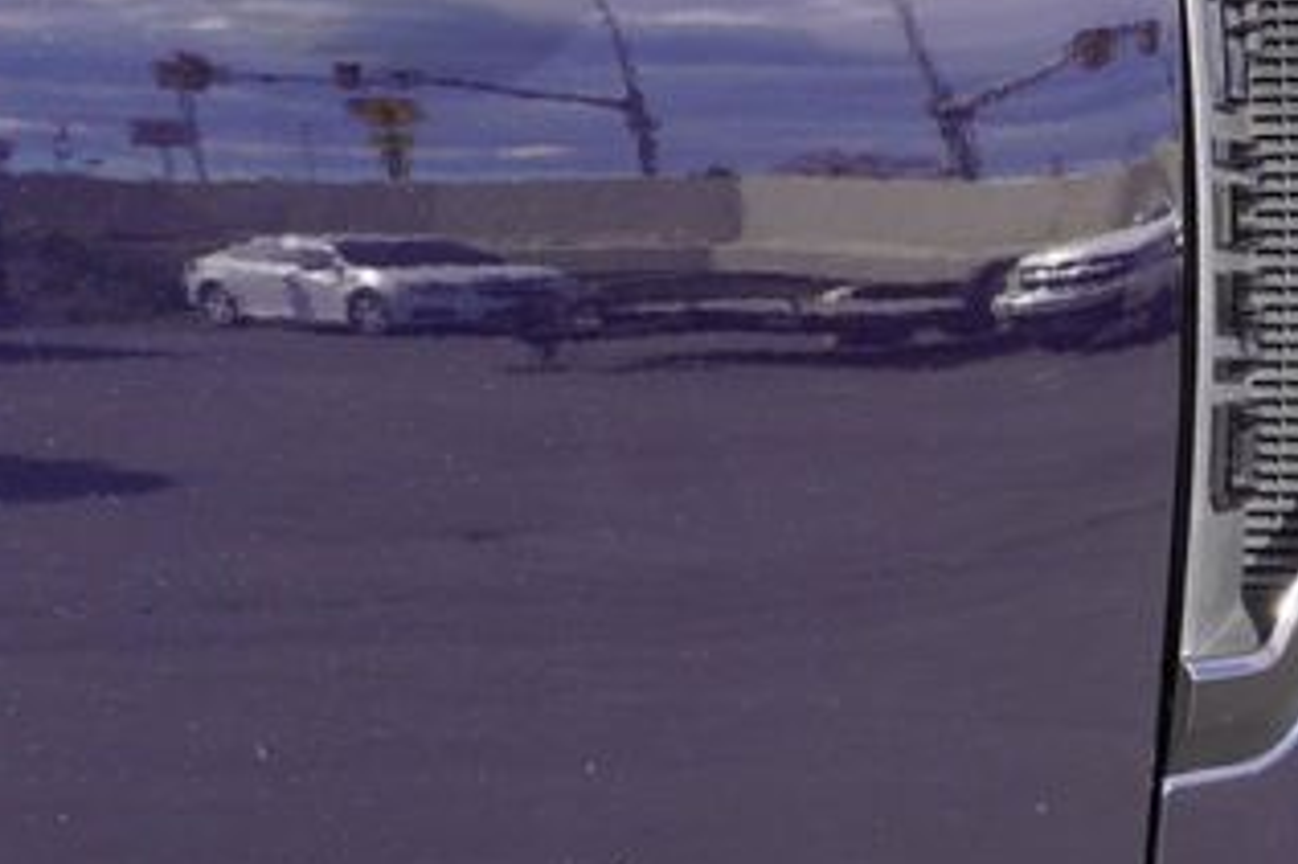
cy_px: 839
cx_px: 1003
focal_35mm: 112
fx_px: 4022
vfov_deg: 12.1
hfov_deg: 18.2
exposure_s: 1/100
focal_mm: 23
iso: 100
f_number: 7.1
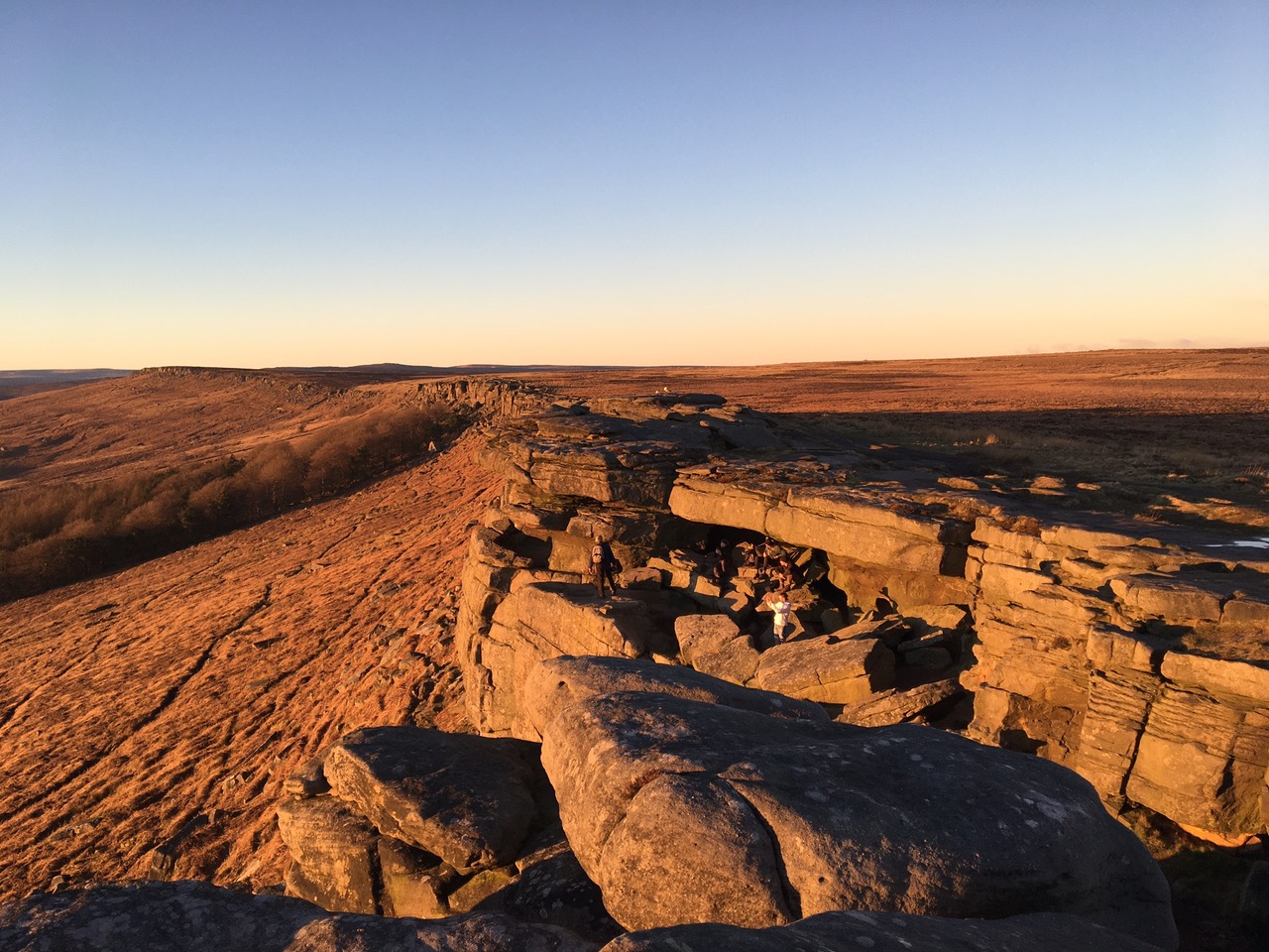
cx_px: 634
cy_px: 476
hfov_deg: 61.7
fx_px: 1063
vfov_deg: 48.2
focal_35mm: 29
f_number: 2.2
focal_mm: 4.15
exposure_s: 1/277
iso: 25
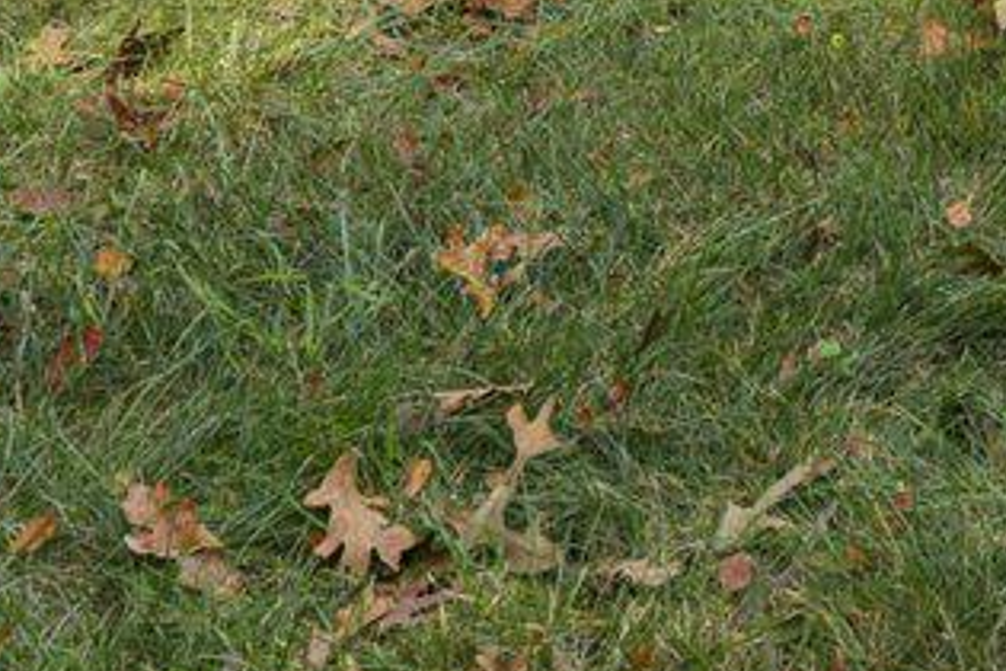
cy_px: -1043
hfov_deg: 19.4
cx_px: 1536
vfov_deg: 11.7
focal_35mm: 91
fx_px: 2543
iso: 100
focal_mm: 14
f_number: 8
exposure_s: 1/125
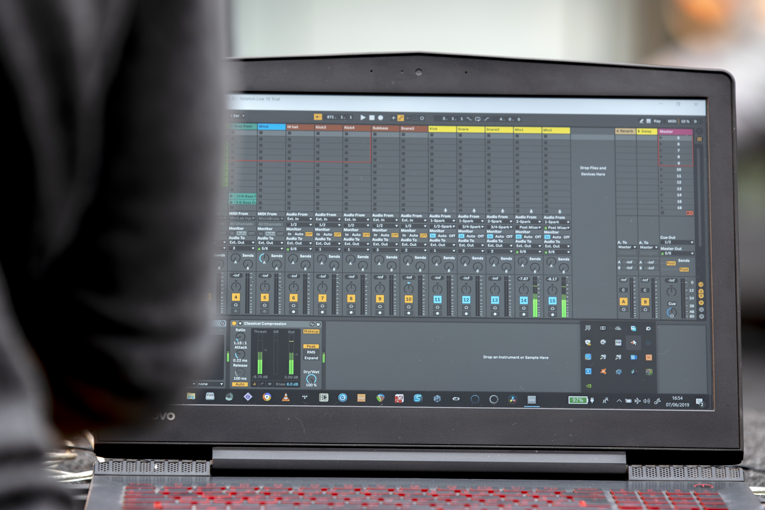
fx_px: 5259
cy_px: 255
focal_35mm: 248
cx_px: 382
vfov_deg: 5.6
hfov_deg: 8.3
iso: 140
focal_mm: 165
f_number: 3.2
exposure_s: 1/30
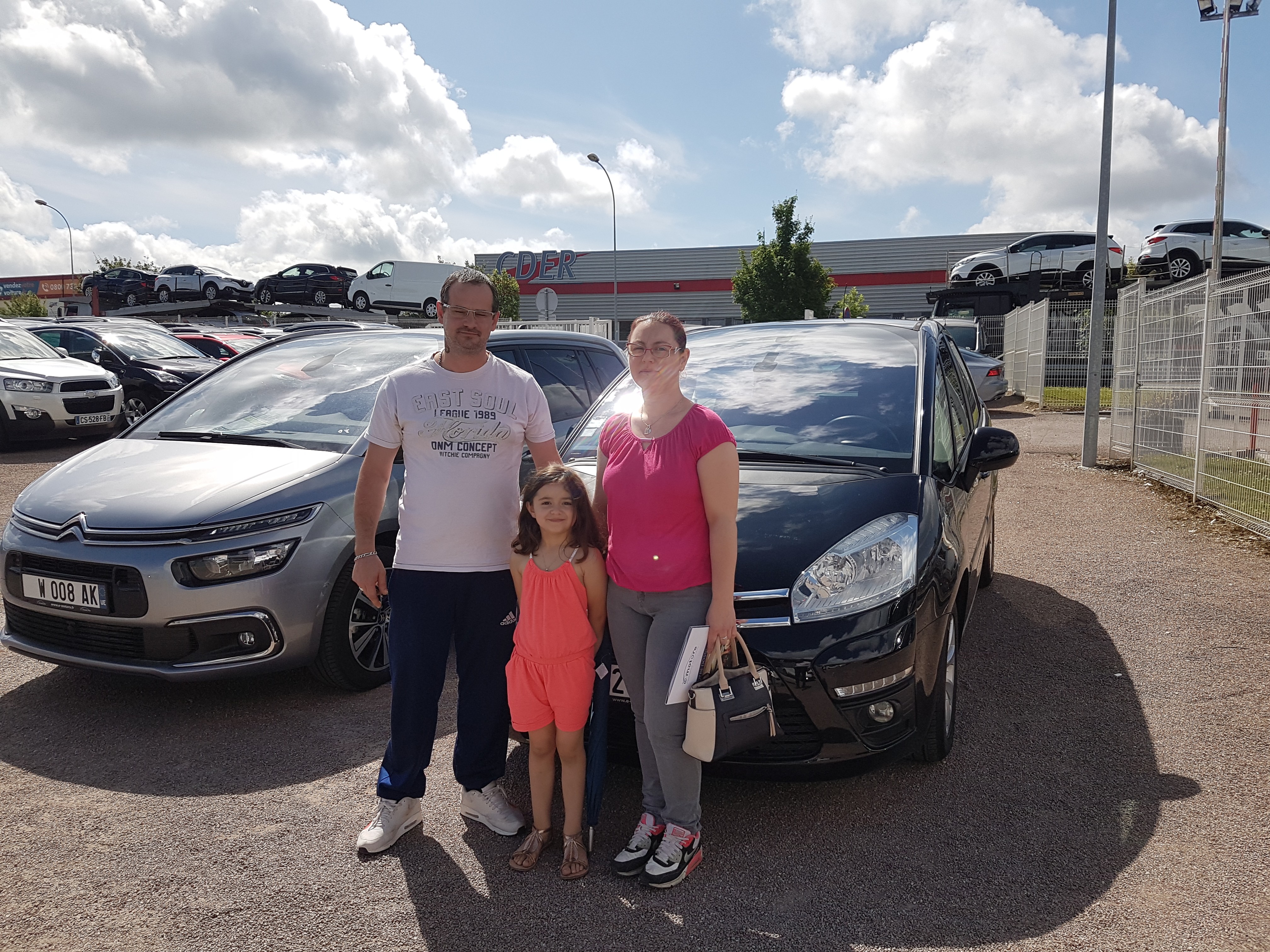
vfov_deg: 53.1
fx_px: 954
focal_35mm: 26
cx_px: 635
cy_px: 476
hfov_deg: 67.3
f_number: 1.7
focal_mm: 4.2
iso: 40
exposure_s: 1/3256
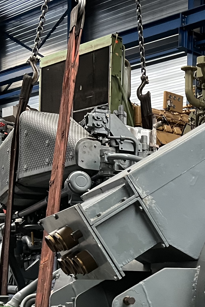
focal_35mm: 71
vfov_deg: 27.1
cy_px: 296
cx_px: 222
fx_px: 606
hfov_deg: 18.5
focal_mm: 5.7
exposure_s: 1/50
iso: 320
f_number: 1.5
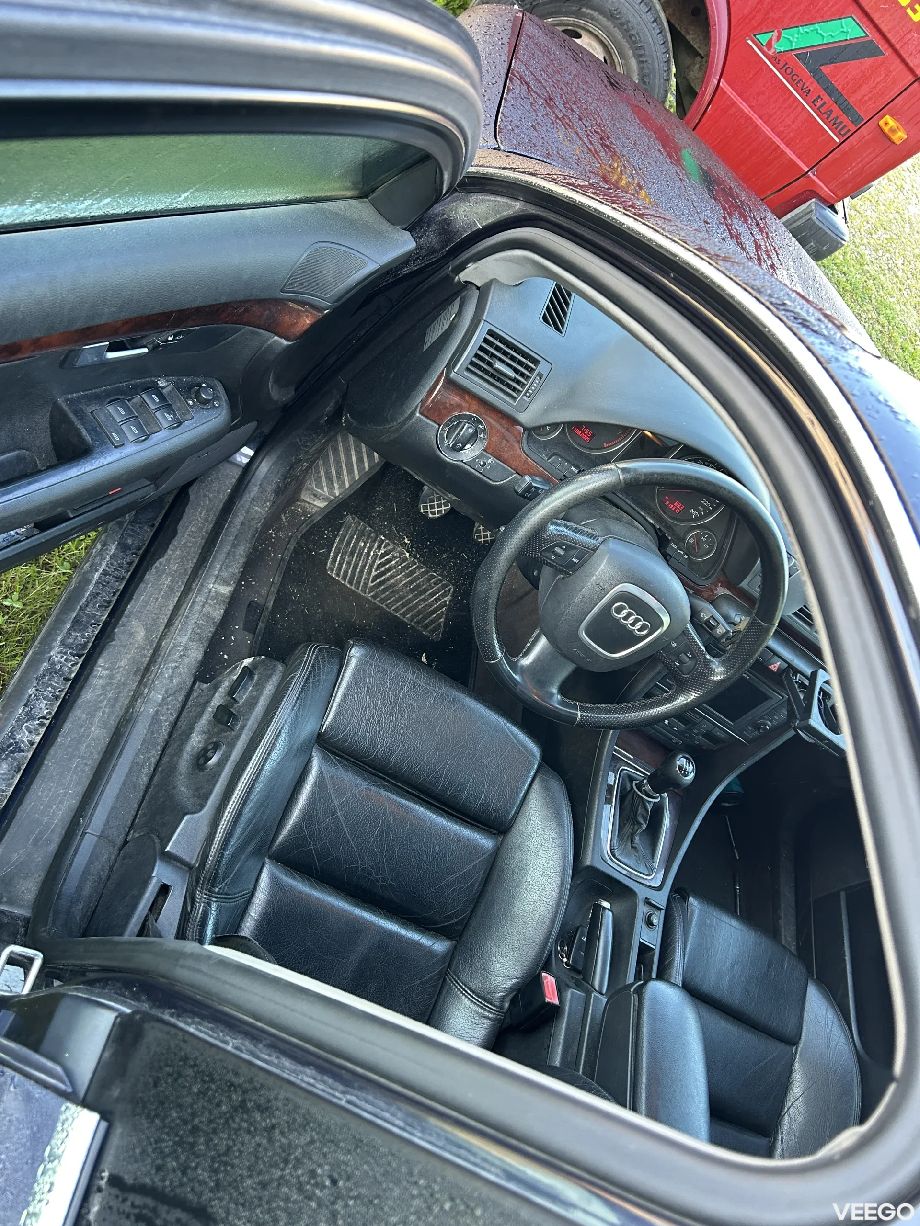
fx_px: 921
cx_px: 460
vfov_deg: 67.3
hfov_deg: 53.1
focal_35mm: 26
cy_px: 613
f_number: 1.5
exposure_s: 1/118
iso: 125
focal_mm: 5.7
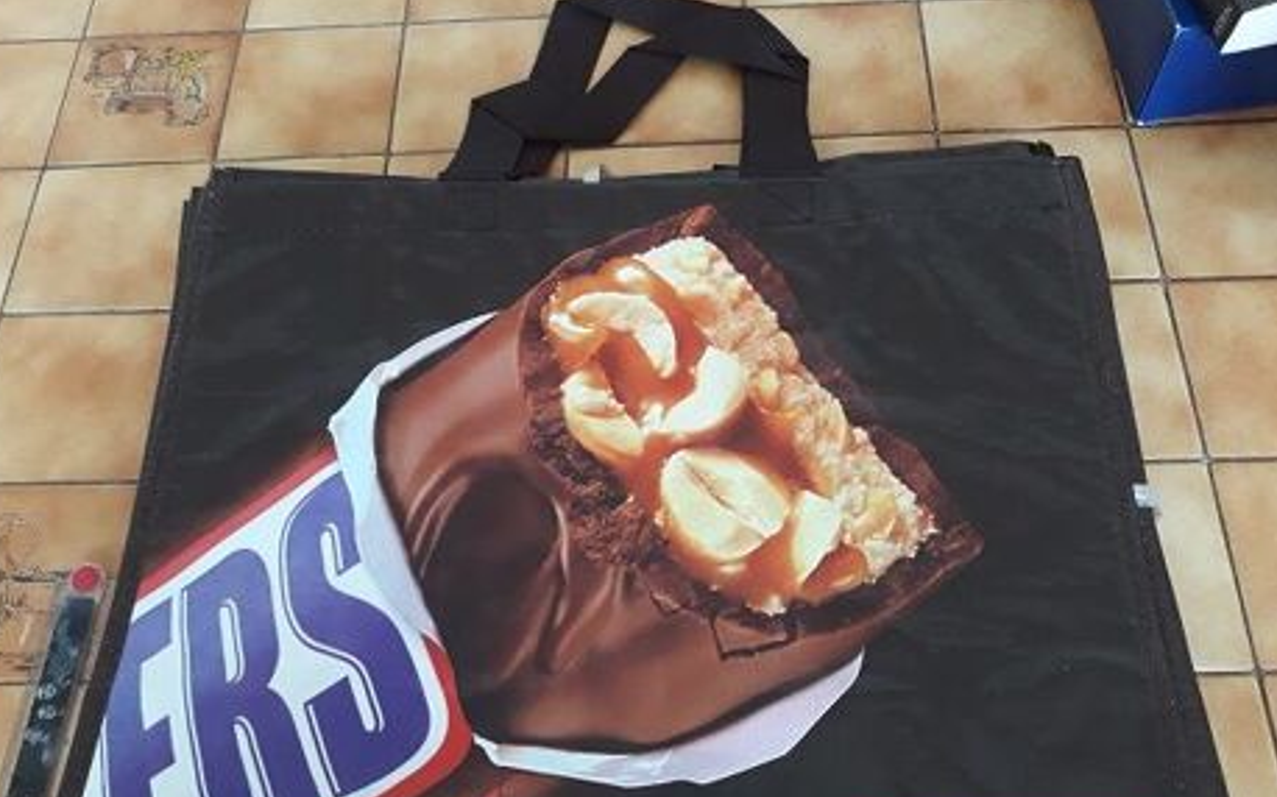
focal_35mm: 30
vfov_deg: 41.6
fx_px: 1044
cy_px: 485
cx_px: 627
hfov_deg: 62.9
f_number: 1.7
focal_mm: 3.71
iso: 200
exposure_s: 1/50
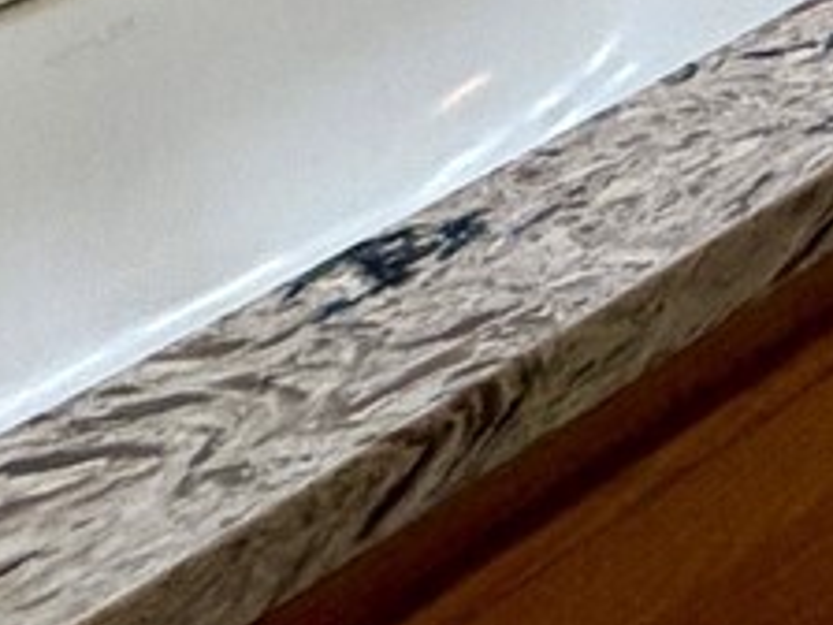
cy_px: -1369
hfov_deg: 10.4
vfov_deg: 10.0
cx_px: 2722
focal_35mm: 100
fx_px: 2406
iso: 125
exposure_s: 1/120
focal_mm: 2.22
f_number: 2.2
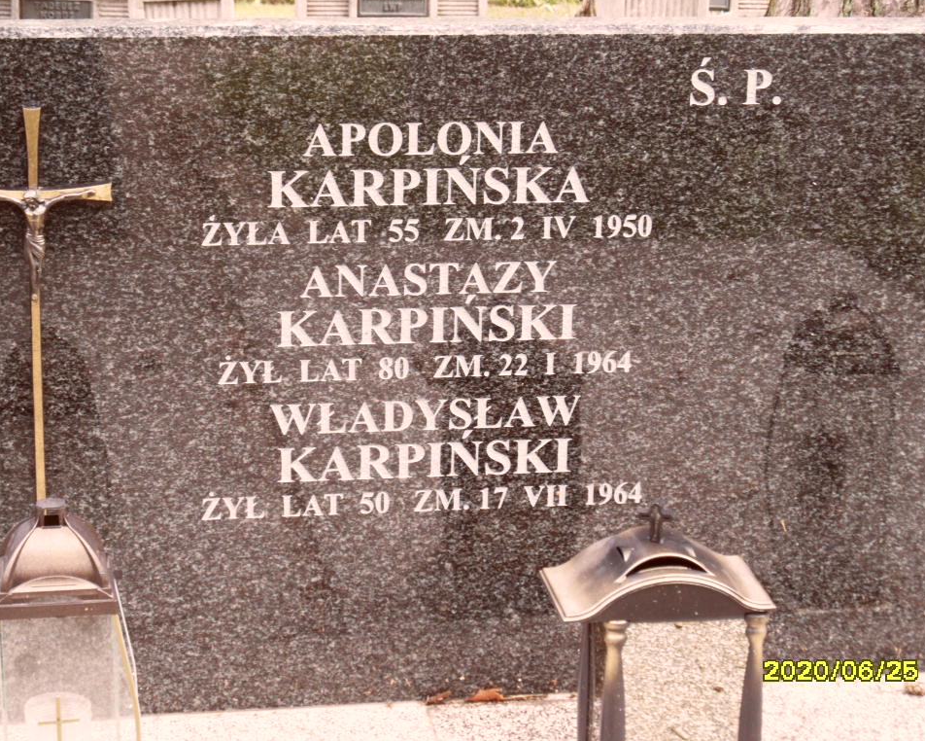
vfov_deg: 18.3
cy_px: 369
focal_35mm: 84
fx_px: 2300
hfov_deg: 22.7
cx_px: 464
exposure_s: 1/45
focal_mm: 13.2
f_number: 4.2
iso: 160
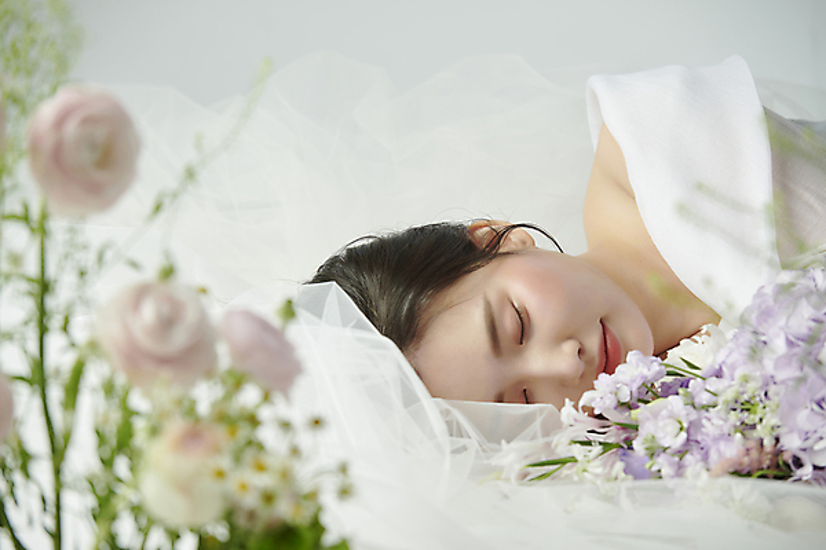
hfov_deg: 12.1
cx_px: 413
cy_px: 275
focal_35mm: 170
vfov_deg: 8.1
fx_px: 3900
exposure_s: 1/125
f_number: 5.6
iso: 64
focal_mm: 170
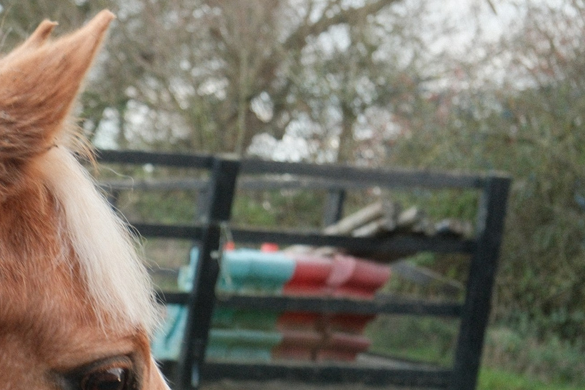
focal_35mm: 75
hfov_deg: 22.7
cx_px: -262
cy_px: 415
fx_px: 1219
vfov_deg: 17.6
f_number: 2.8
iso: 1250
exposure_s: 1/500
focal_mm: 16
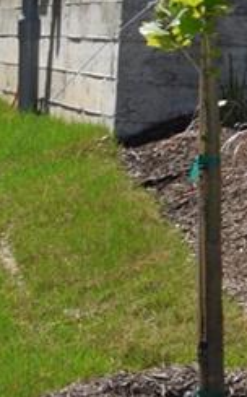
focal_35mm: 231
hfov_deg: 4.7
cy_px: -94
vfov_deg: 9.0
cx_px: 1261
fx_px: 2494
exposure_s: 1/400
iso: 200
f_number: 10
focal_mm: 18
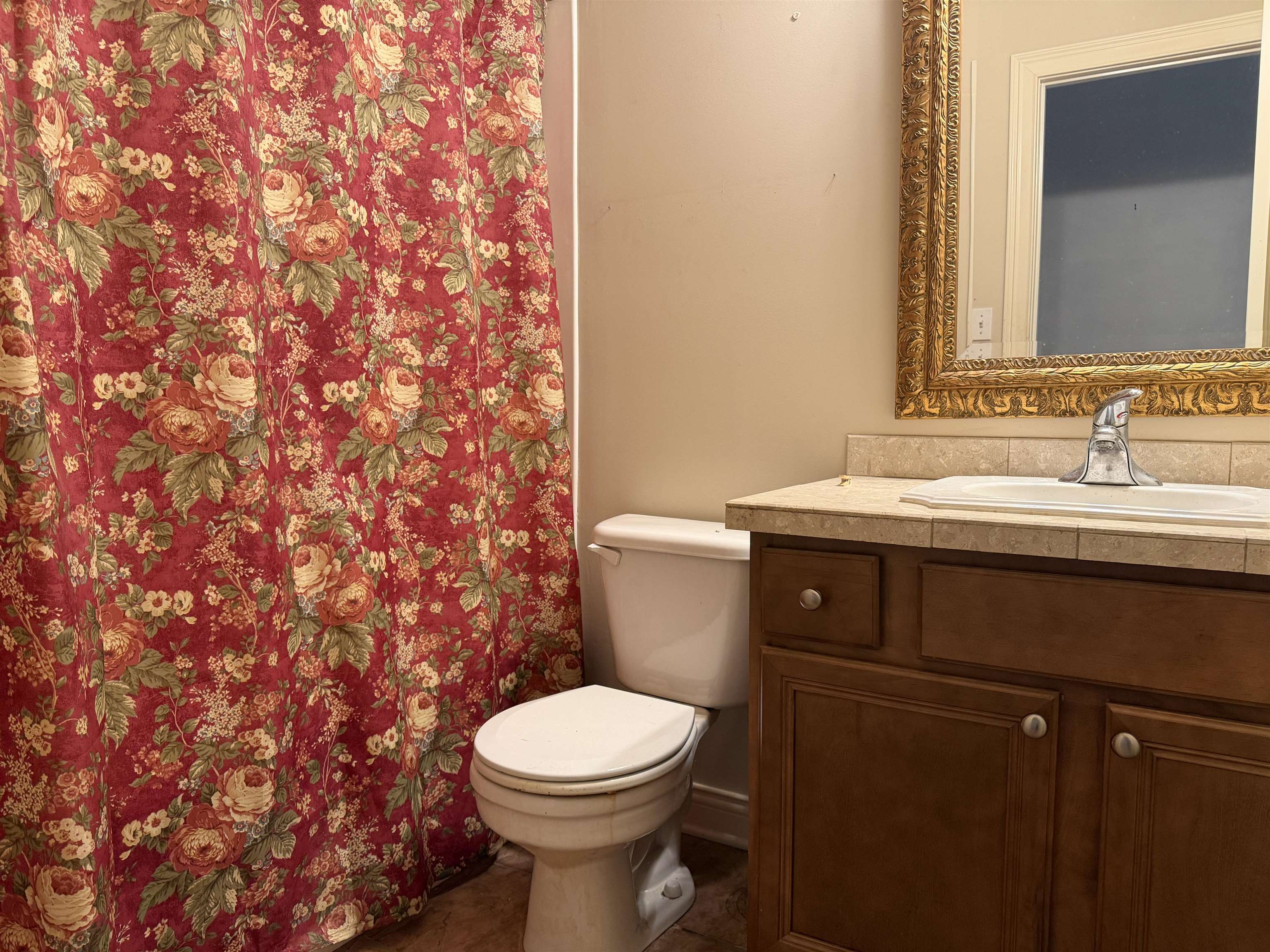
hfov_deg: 71.6
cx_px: 635
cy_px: 476
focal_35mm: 24
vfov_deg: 56.8
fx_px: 881
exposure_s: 1/60
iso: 250
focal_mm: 6.76
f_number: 1.78
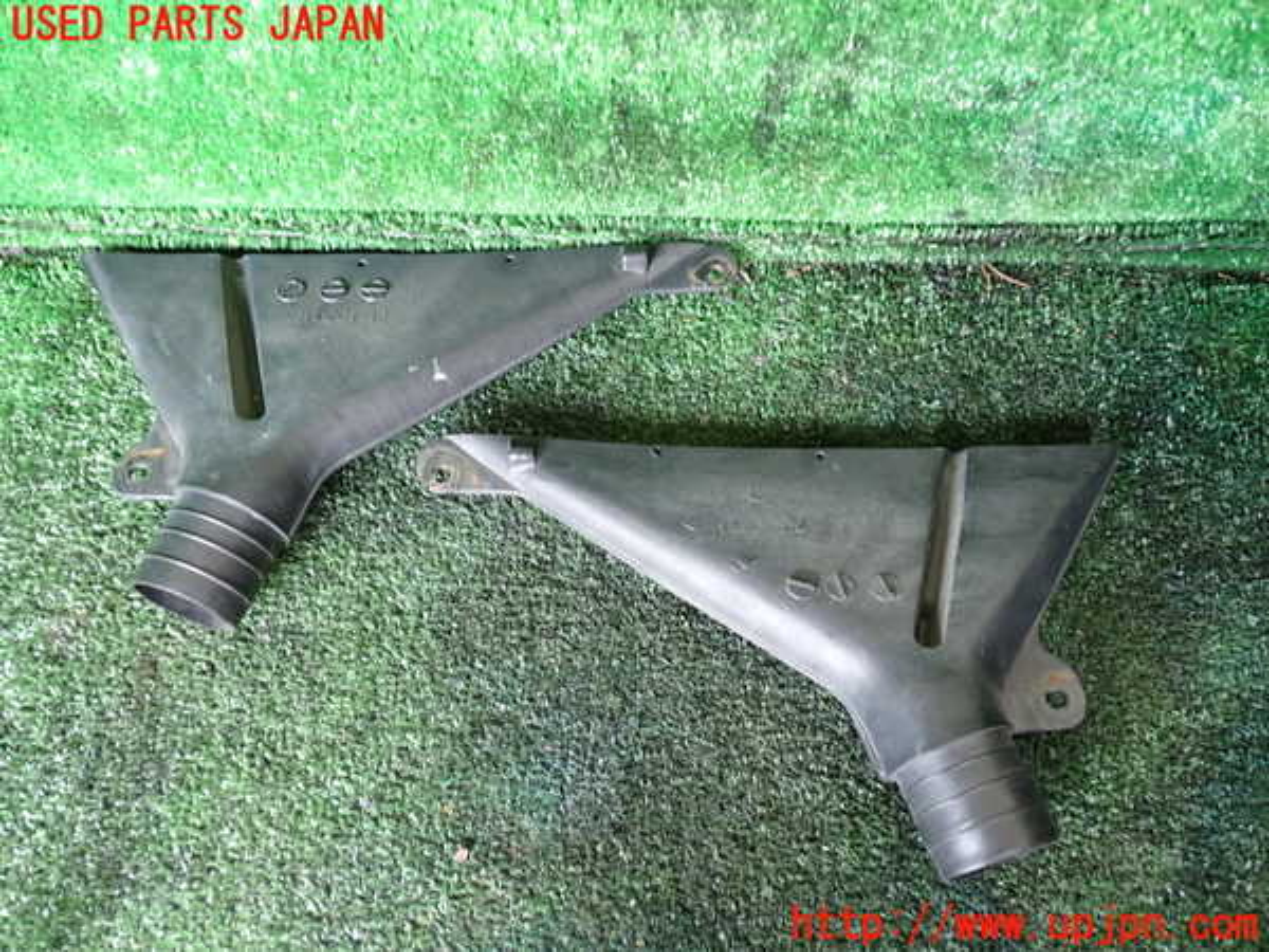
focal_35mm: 30
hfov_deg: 60.0
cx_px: 634
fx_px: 1100
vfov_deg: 46.8
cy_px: 476
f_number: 2.3
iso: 500
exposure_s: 1/30
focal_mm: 5.4
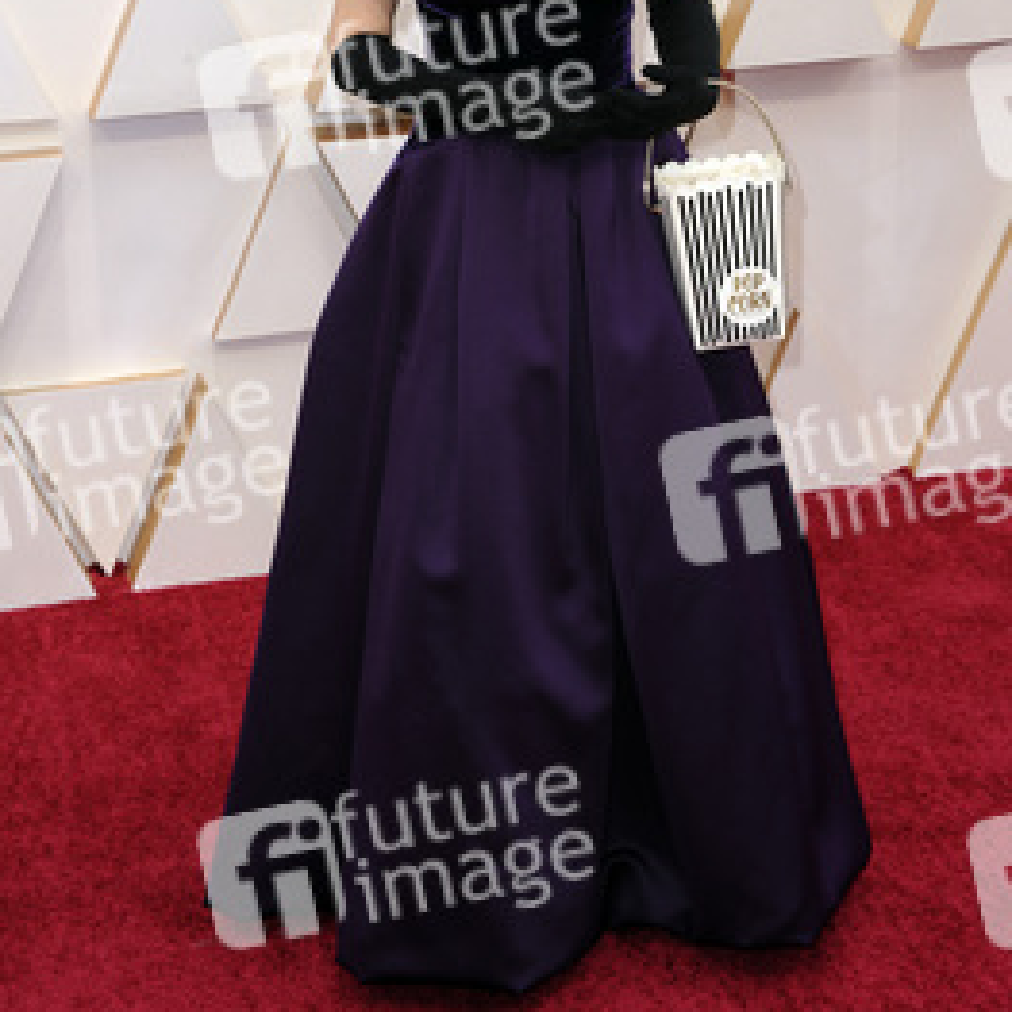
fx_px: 2911
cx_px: 510
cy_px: 281
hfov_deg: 19.7
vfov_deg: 19.6
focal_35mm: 88
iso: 1000
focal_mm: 68
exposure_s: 1/250
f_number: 7.1
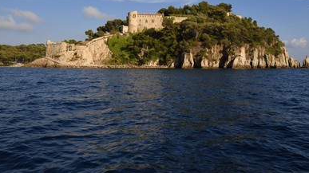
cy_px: 64
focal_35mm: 33
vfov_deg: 35.3
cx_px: 162
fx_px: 270
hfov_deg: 59.5
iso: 200
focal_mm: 29
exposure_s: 1/400
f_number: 11
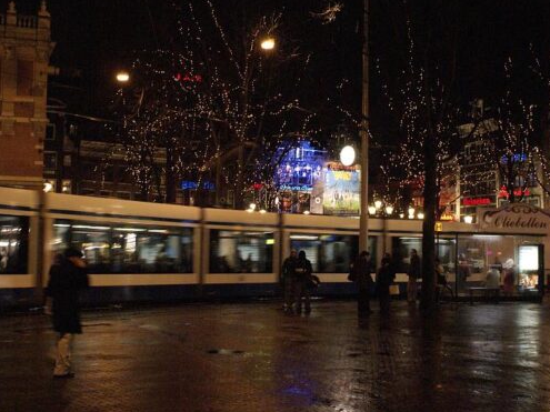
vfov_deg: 29.7
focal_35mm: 49
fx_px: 778
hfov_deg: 38.9
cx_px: 296
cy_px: 194
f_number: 7.1
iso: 1600
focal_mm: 28
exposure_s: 1/13
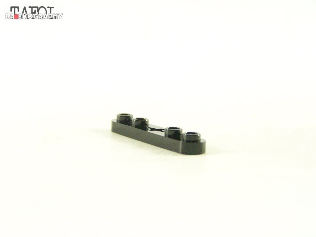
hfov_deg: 20.9
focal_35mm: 94
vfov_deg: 15.7
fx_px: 858
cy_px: 118
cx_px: 158
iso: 400
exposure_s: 1/60
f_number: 3.2
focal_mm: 15.6
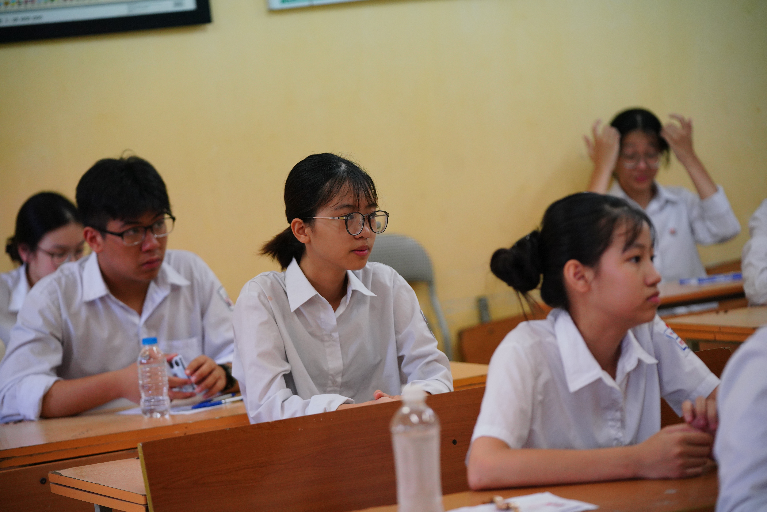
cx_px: 384
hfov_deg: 18.4
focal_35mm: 111
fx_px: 2365
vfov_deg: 12.3
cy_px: 256
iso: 2000
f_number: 2.8
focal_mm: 111
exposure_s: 1/250
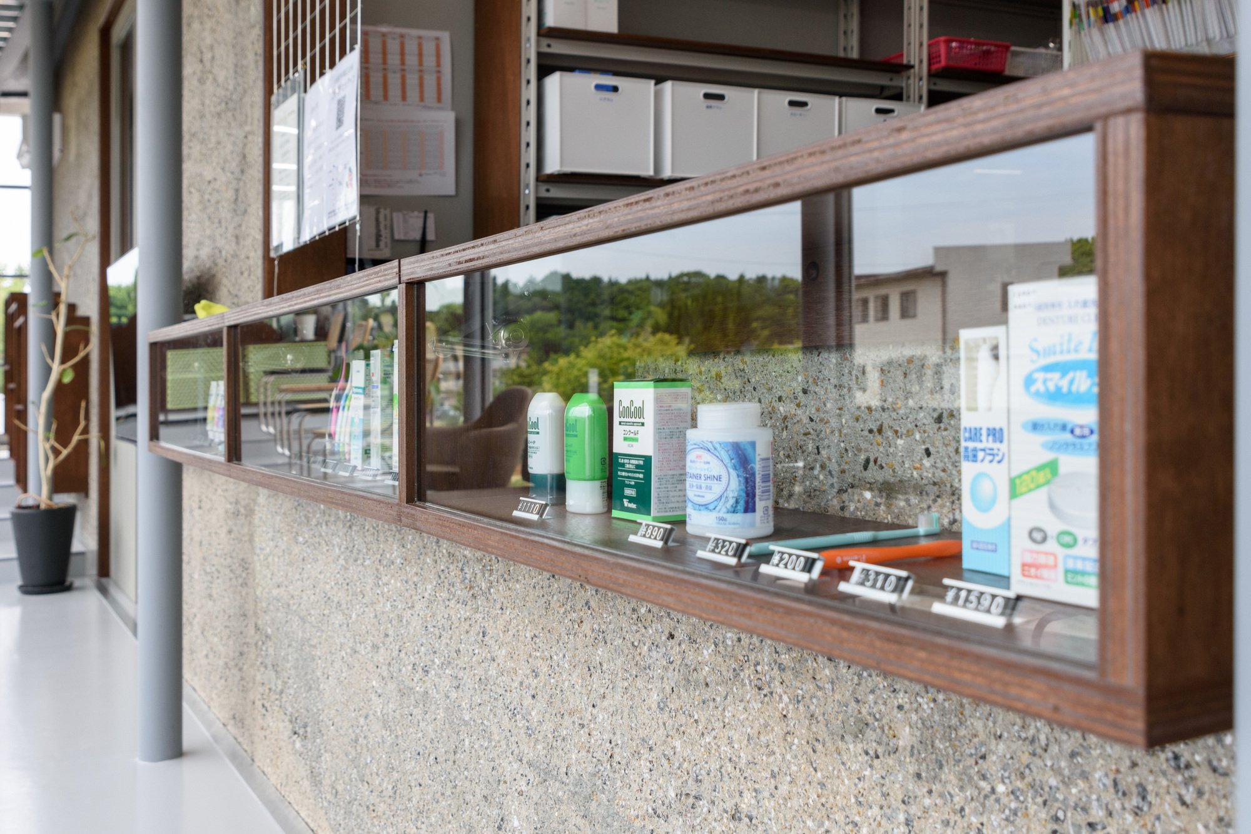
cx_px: 626
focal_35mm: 36
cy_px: 417
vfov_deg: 36.9
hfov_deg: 53.1
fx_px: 1251
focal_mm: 24
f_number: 6.3
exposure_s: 1/320
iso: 400
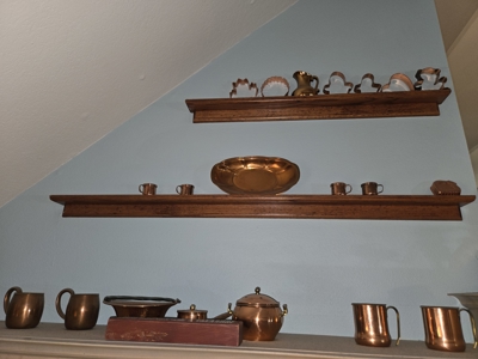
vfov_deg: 58.9
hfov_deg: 73.9
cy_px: 180
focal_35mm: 23
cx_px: 239
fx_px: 318
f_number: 1.8
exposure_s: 1/40
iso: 100
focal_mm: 5.4
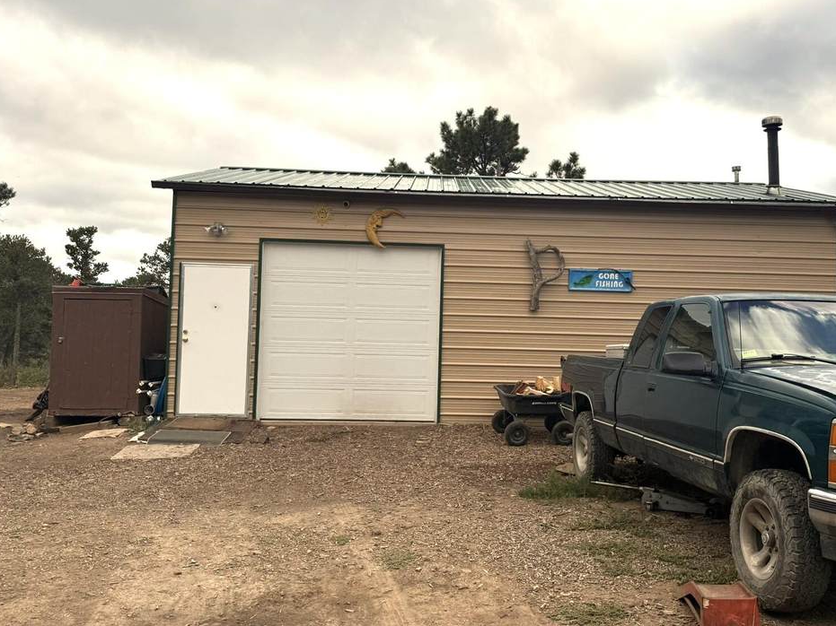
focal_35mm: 33
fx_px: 797
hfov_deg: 55.2
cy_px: 297
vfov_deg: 42.9
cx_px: 465
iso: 100
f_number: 1.78
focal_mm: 6.76
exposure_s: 1/4167
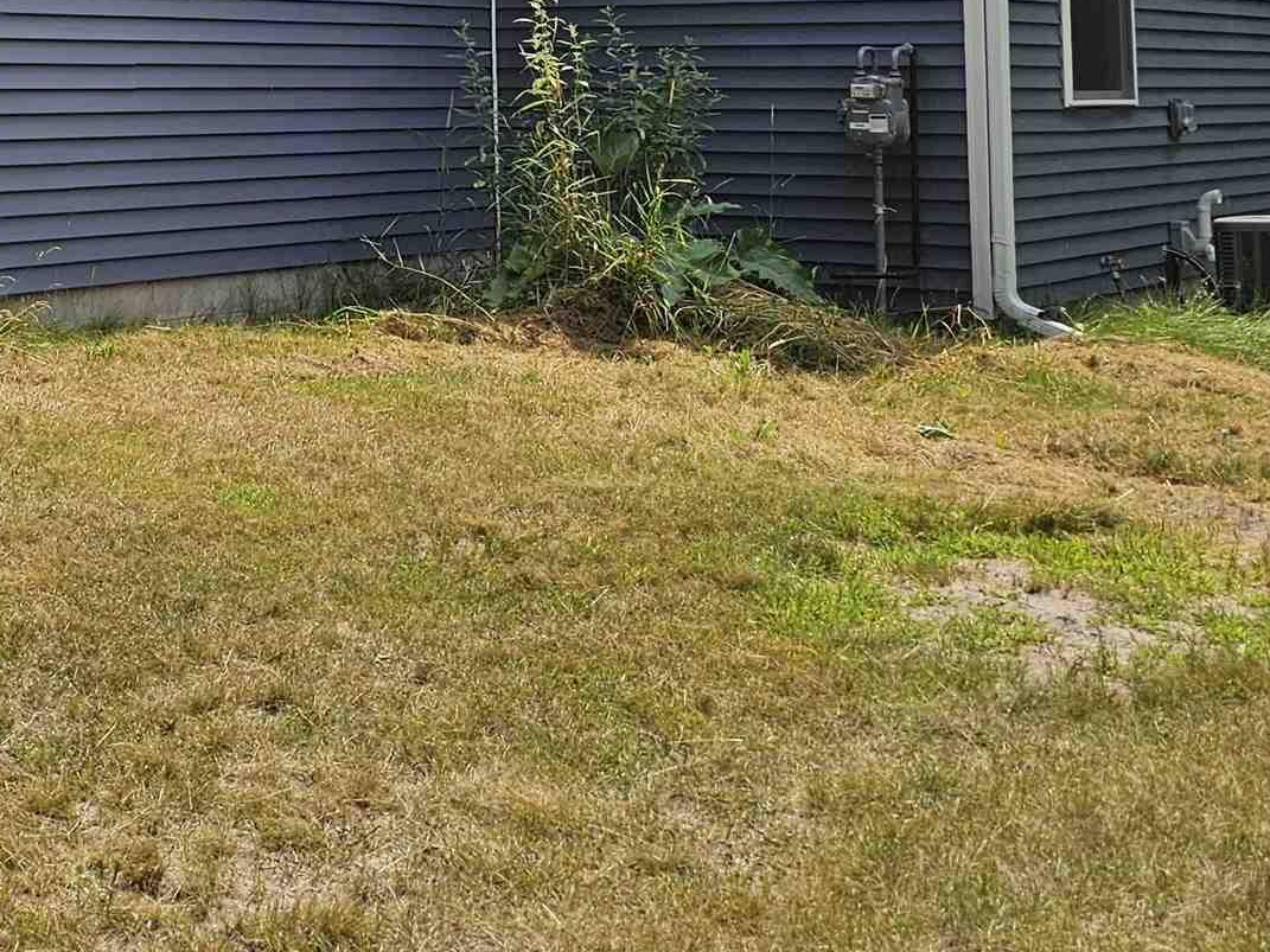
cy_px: -129
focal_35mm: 66
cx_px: 66
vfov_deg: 21.0
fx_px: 2421
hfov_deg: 28.0
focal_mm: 6.3
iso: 20
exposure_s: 1/1248
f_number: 1.7
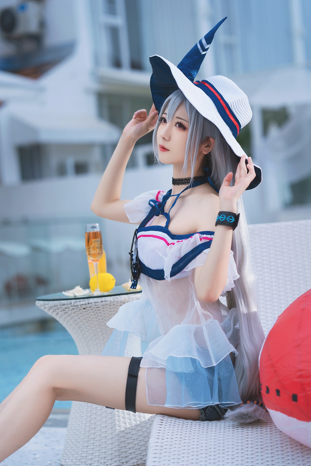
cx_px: 157
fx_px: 1114
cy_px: 232
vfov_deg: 23.6
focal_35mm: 86
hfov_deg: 15.9
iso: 250
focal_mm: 85
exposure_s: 1/160
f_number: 2.5
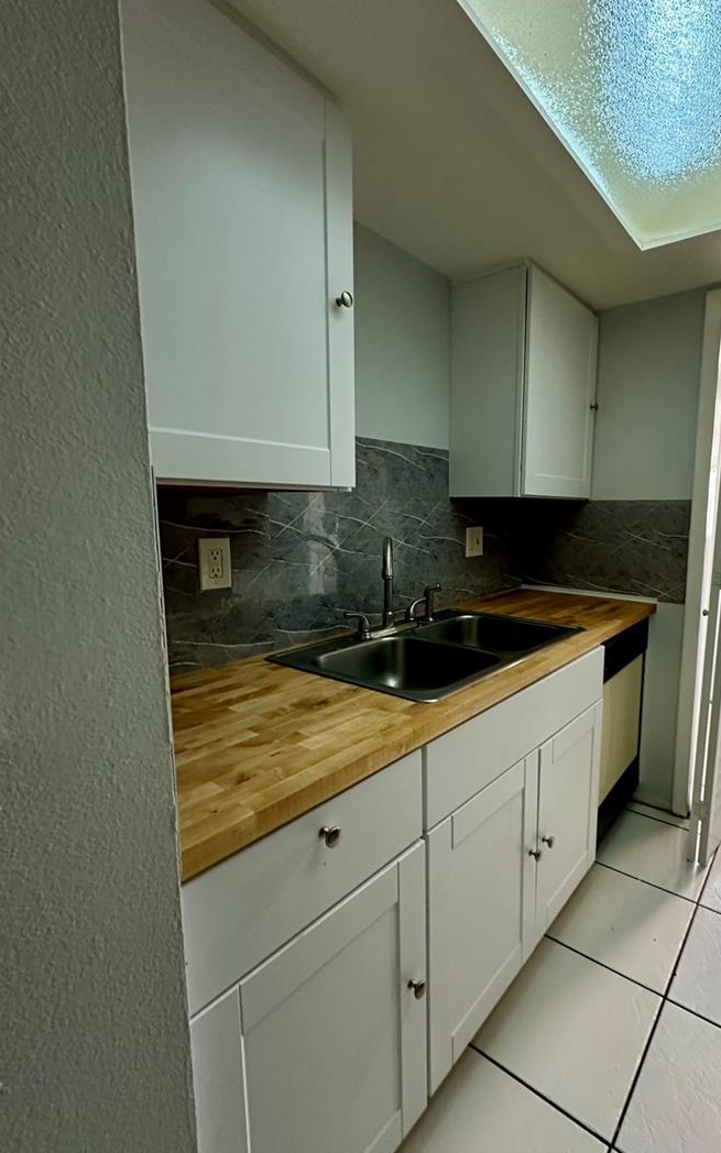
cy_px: 581
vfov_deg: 94.4
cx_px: 450
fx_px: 534
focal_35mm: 17
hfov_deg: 67.0
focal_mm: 2.22
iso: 400
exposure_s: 1/60
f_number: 2.2
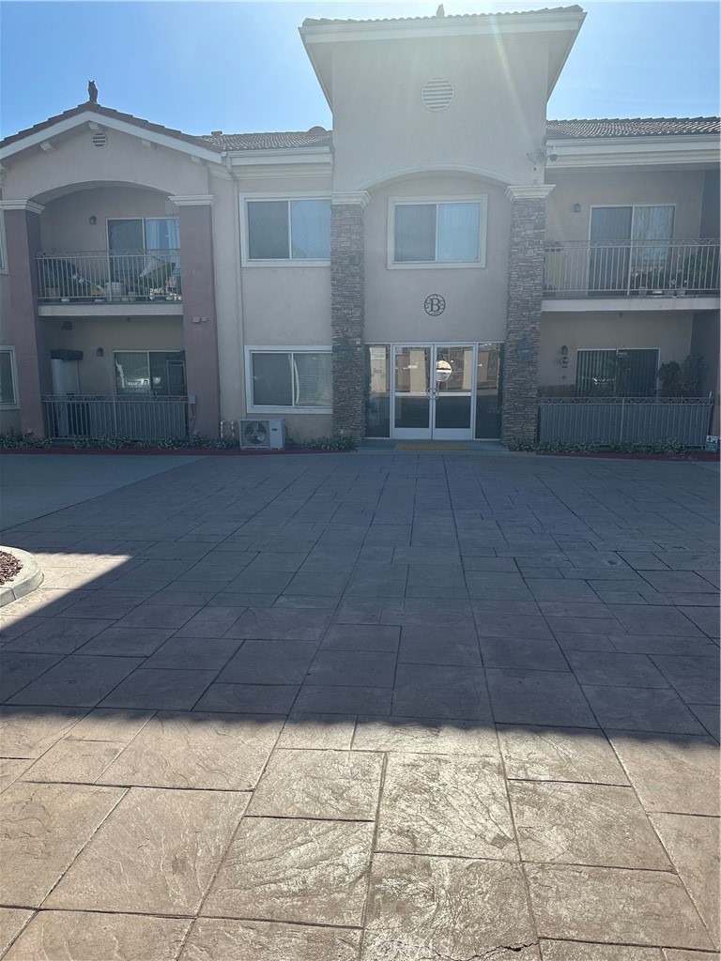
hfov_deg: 56.8
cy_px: 480
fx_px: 667
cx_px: 360
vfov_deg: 71.6
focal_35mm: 24
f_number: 1.78
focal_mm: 6.86
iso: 80
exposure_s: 1/4545
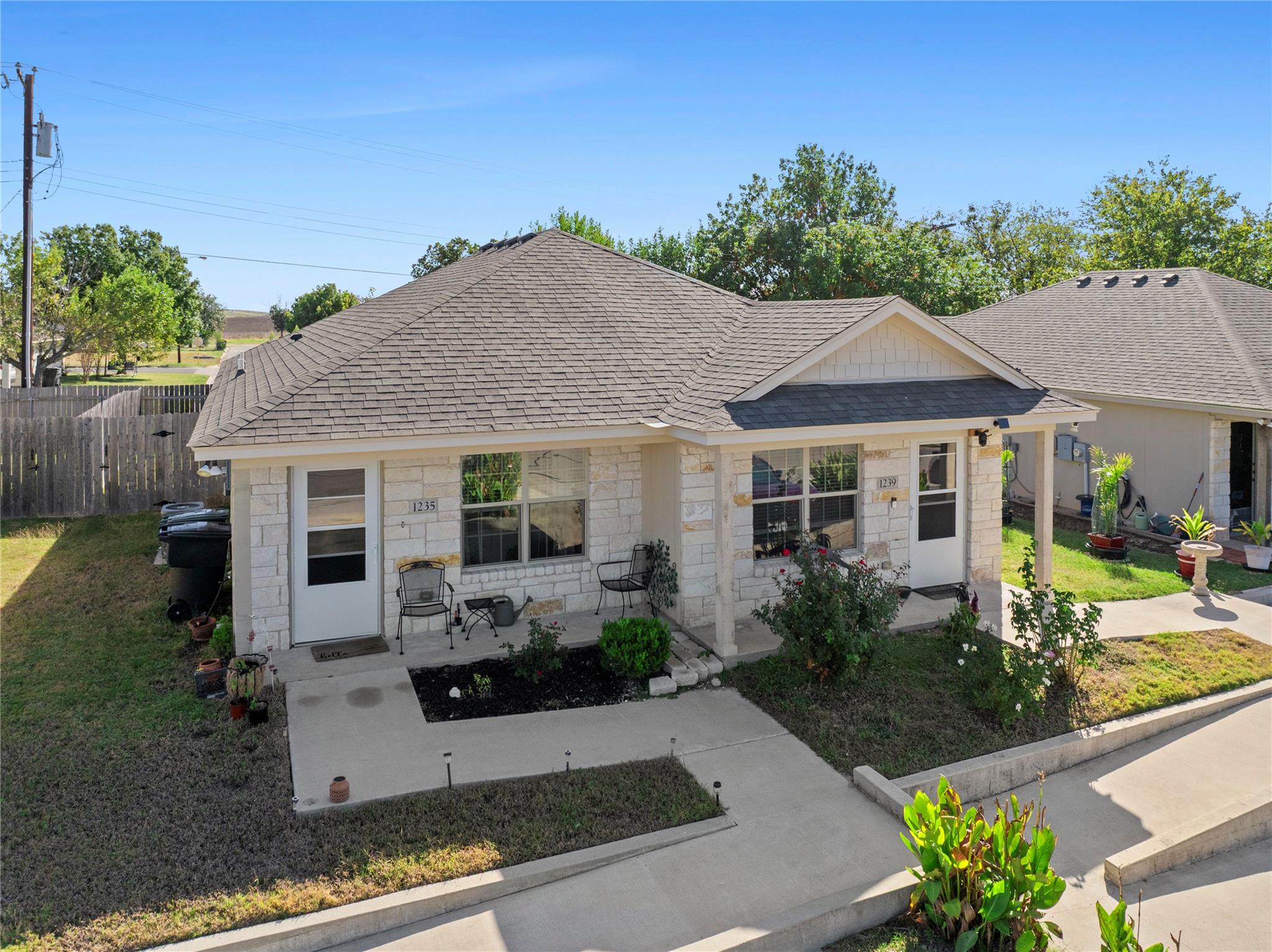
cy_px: 476
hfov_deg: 71.6
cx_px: 636
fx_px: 881
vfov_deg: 56.8
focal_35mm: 24
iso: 220
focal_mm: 12.29
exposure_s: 1/2000
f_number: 2.8
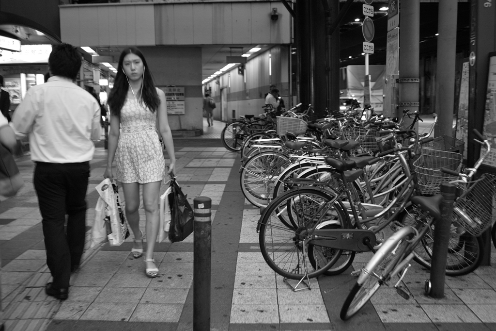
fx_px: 565
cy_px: 166
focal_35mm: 41
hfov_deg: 47.4
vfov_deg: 32.6
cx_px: 248
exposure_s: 1/30
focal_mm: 24.2
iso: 400
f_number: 2.8
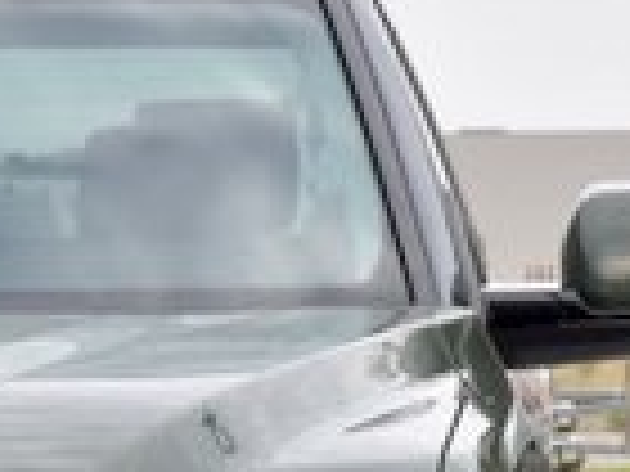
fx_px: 5278
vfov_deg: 5.1
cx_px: -310
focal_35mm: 290
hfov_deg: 6.7
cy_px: 712
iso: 400
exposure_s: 1/250
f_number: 8
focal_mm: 44
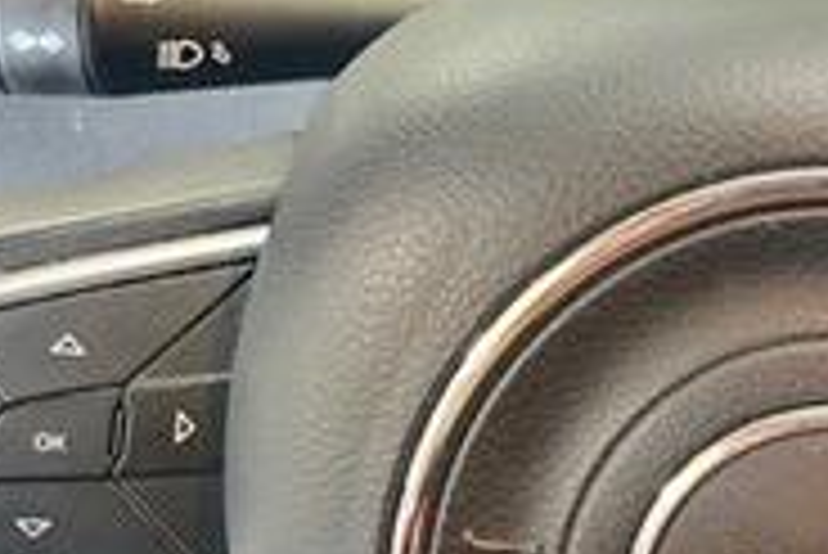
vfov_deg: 18.4
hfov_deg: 26.0
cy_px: 225
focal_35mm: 74
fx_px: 1703
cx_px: 814
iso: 640
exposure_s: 1/30
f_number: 1.5
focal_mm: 5.7
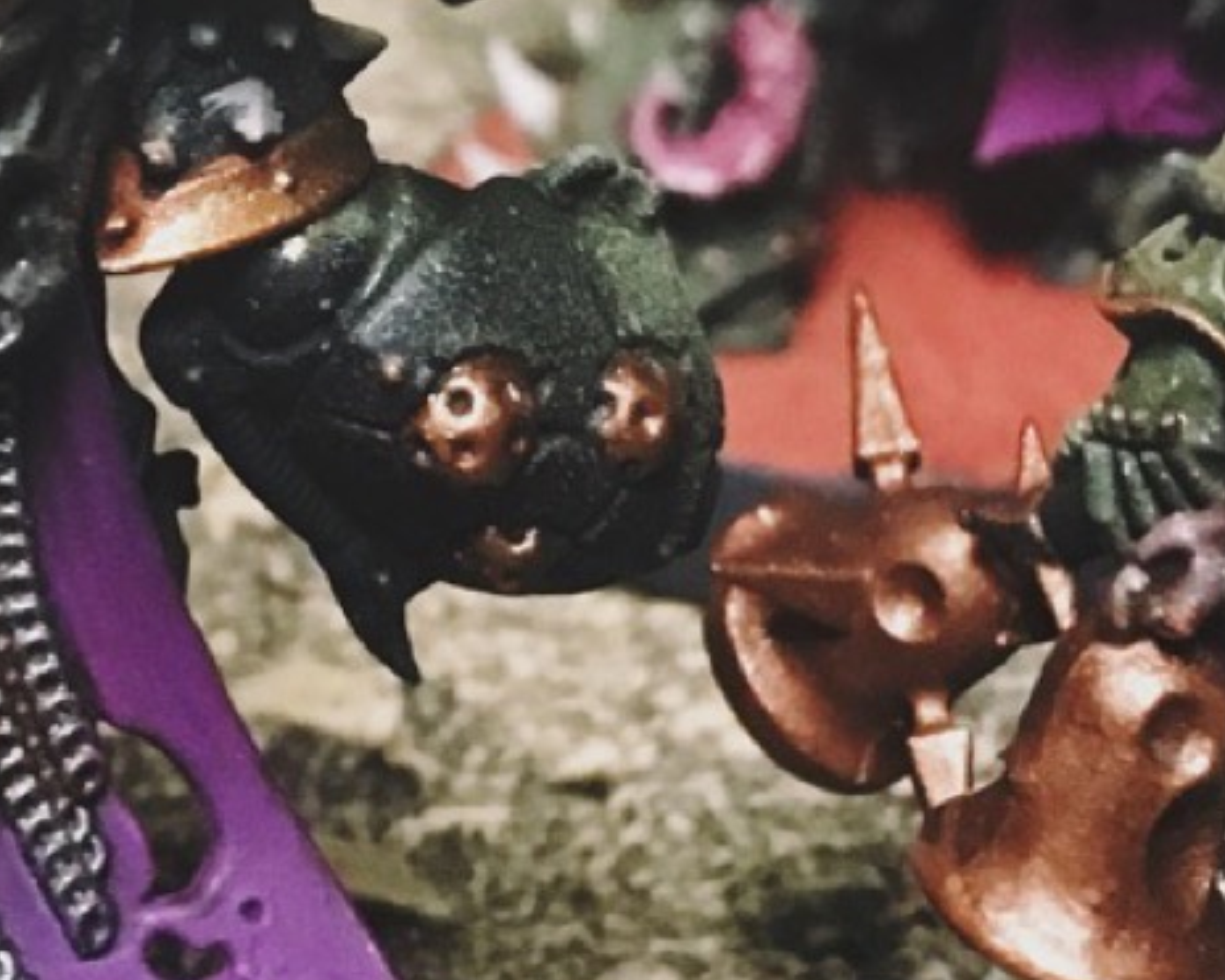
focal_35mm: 125
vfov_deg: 11.4
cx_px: 119
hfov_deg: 15.2
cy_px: -806
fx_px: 4531
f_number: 2.2
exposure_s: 1/15
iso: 250
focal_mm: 4.15
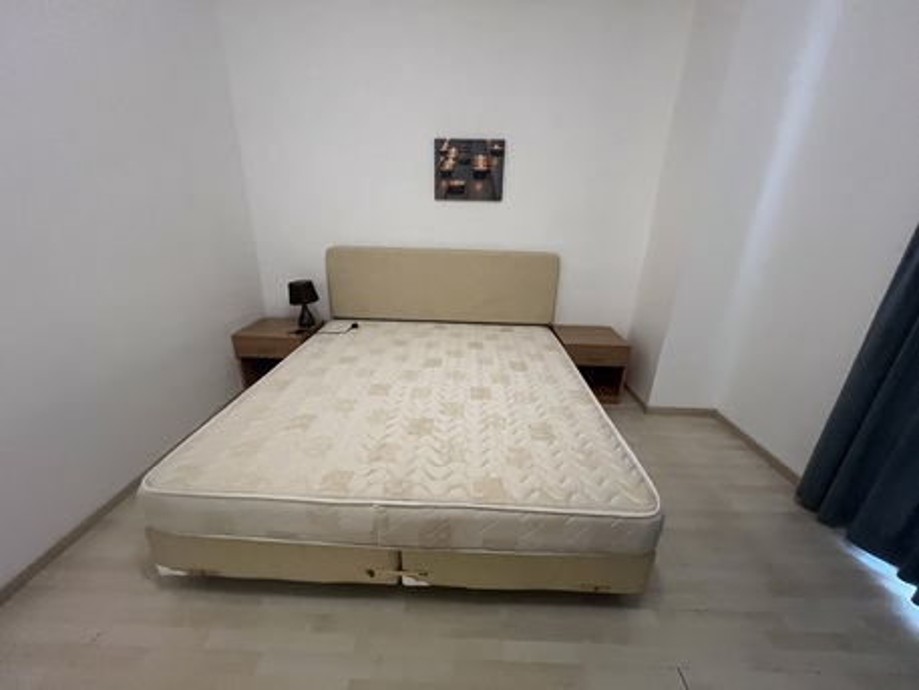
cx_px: 460
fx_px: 345
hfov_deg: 106.2
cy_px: 345
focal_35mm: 13
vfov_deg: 89.9
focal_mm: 1.57
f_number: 1.8
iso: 500
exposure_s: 1/60
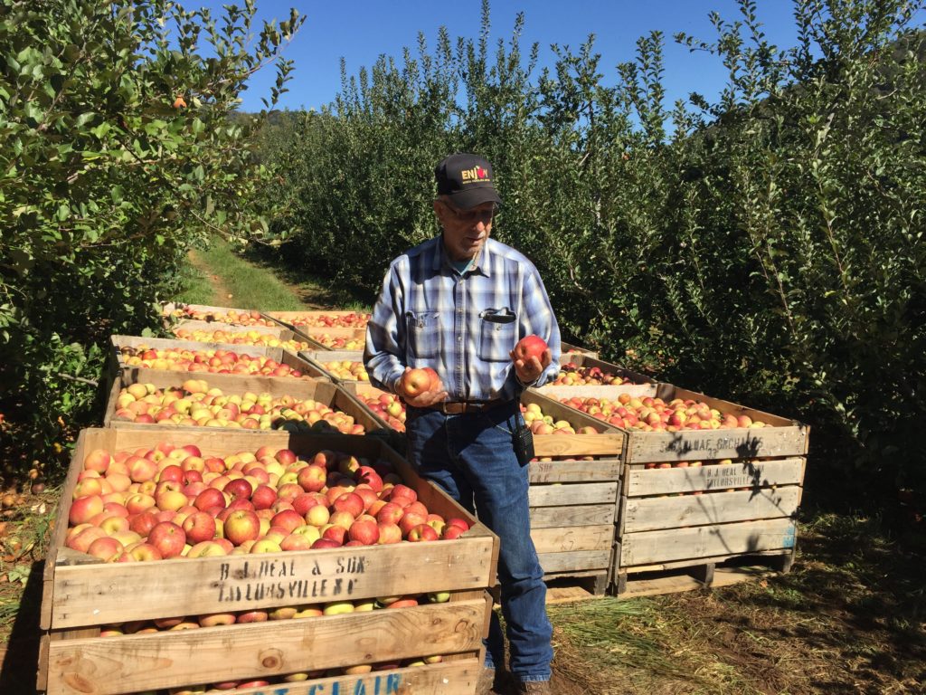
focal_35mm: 29
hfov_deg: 61.7
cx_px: 463
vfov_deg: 48.2
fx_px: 776
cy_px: 348
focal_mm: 4.15
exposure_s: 1/2198
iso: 32
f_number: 2.2
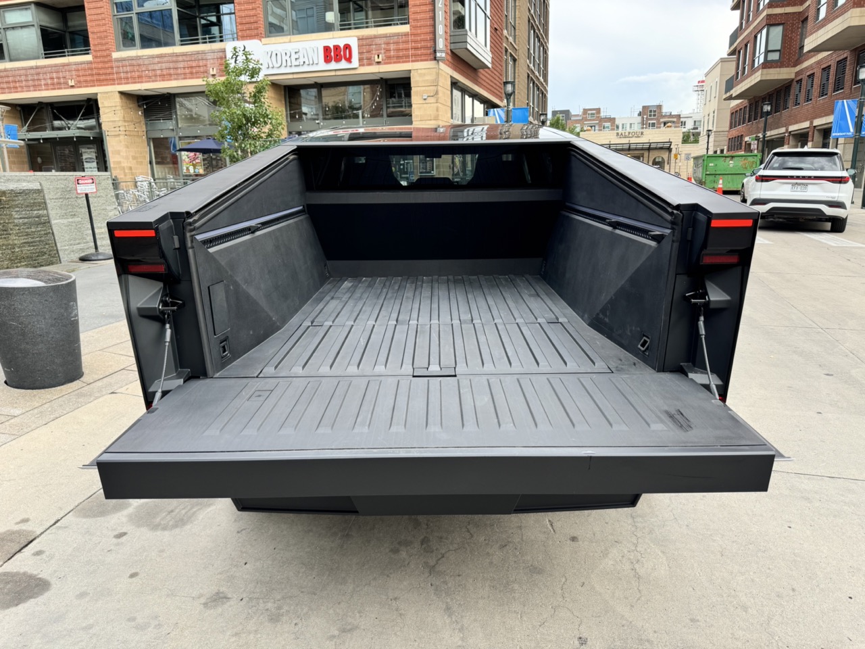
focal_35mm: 24
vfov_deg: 56.8
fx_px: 600
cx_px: 432
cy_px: 324
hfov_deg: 71.6
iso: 80
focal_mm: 6.76
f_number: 1.78
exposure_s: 1/121
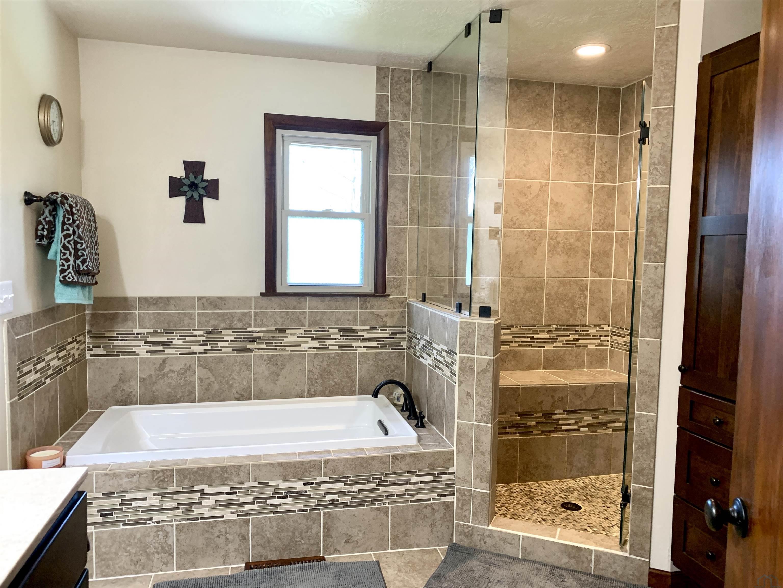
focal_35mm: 26
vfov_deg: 53.1
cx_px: 392
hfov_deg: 67.3
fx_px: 588
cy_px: 294
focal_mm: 4.25
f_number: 1.8
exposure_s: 1/60
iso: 160
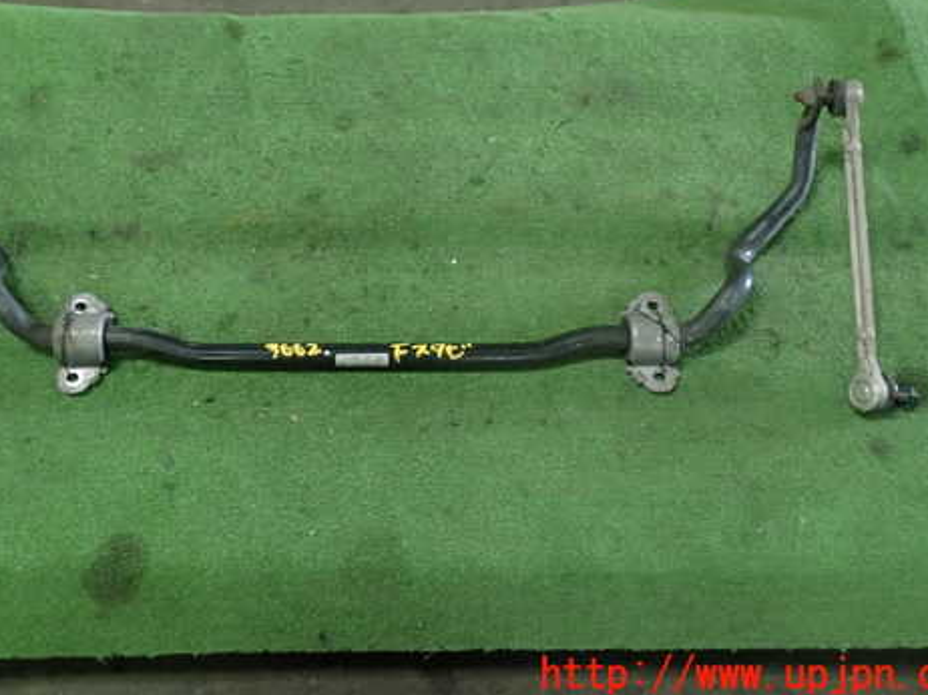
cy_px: 249
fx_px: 1045
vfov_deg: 36.5
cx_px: 392
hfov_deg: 47.7
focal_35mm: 39
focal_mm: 5.4
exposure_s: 1/30
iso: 250
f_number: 2.3
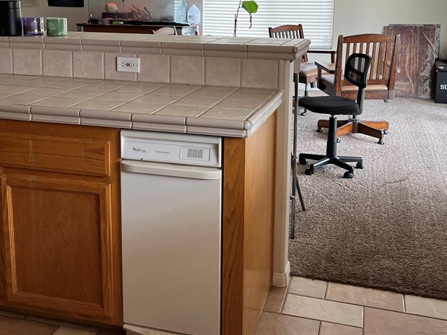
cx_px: 210
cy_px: 83
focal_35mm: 43
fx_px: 555
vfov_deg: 32.9
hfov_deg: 43.8
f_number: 1.6
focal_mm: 5.1
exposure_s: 1/121
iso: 80
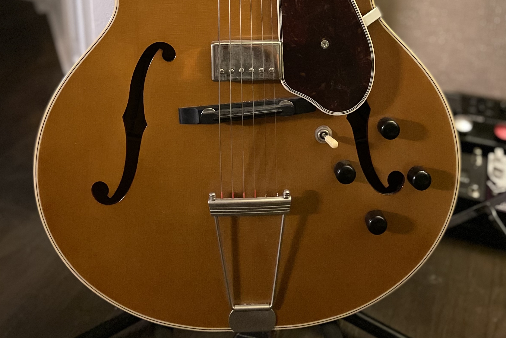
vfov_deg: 26.8
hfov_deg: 42.7
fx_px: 647
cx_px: 253
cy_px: -37
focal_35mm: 46
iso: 1000
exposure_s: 1/20
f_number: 1.6
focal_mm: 4.2
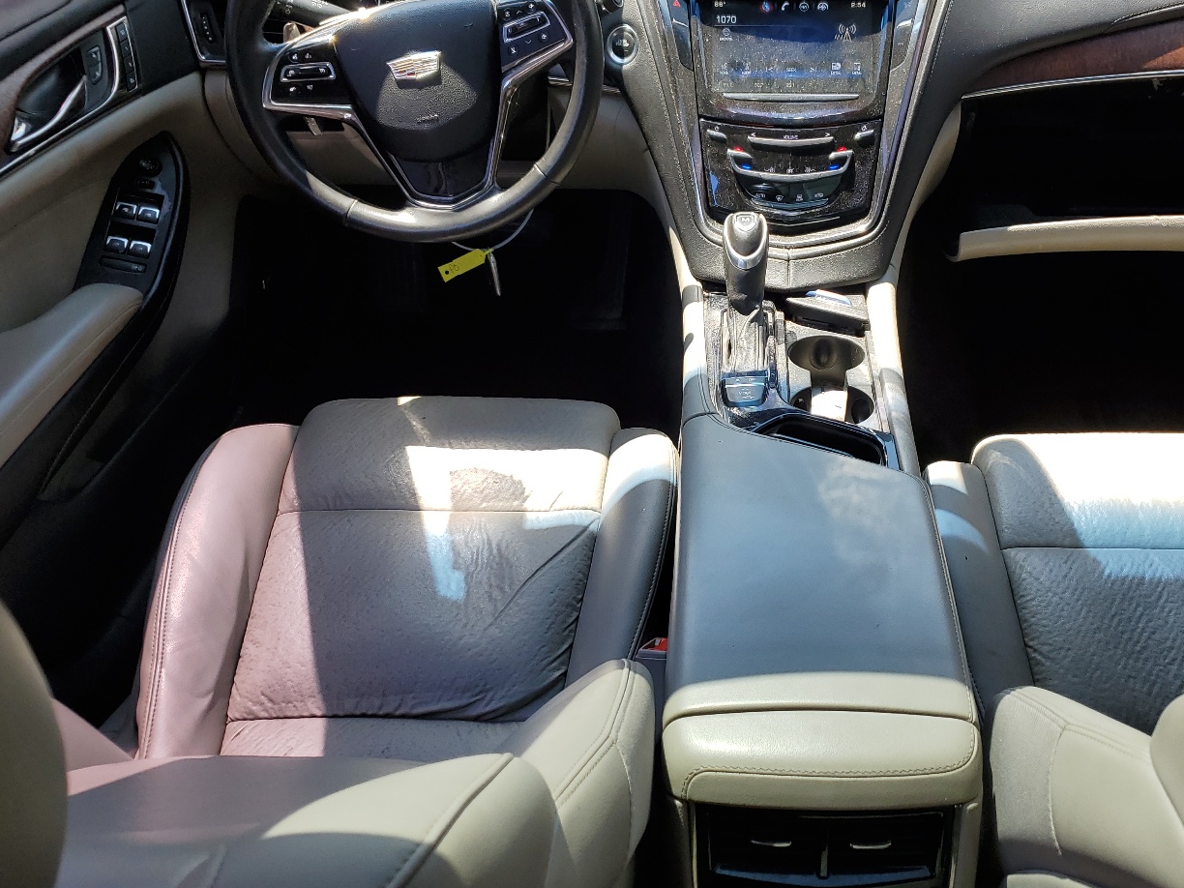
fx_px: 1163
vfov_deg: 41.7
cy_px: 392
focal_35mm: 34
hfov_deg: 53.3
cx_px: 745
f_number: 1.5
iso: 50
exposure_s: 1/263
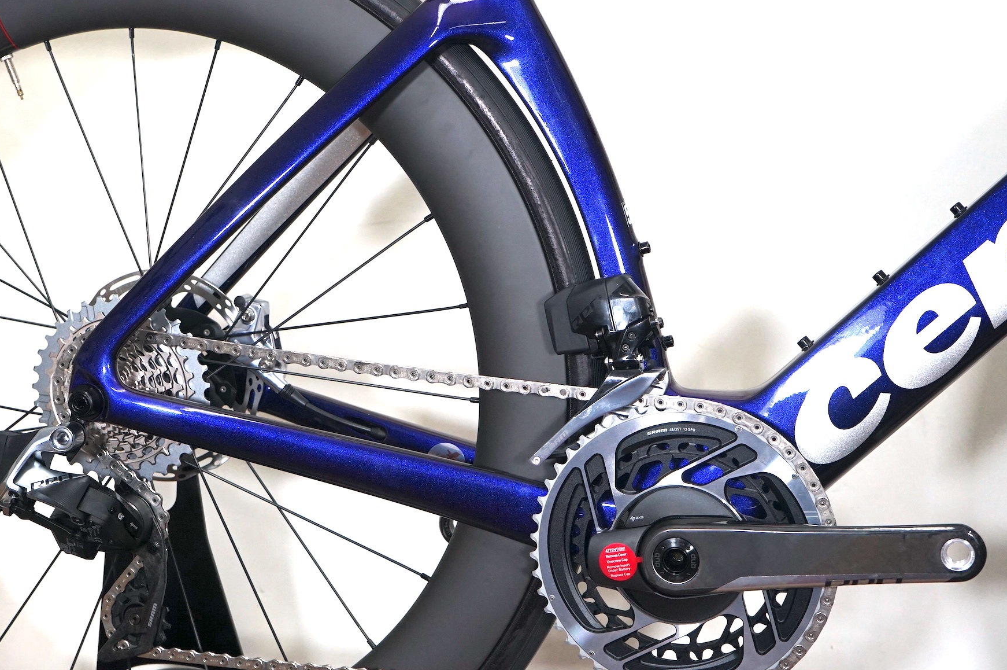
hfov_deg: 30.5
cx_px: 421
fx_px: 1844
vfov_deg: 20.6
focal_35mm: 66
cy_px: 339
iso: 1000
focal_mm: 50
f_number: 4.5
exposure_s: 1/160
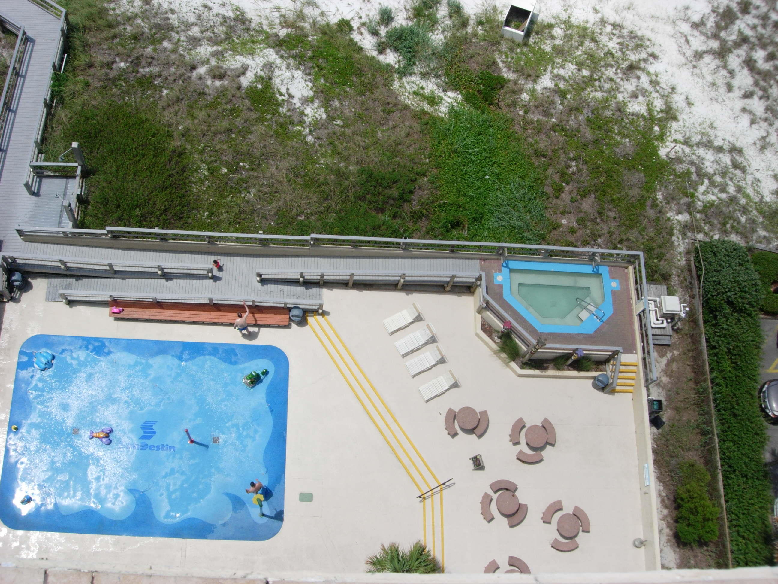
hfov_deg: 49.0
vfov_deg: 37.7
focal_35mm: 38
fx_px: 854
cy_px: 292
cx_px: 389
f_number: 4.8
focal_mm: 7.8
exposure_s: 1/939
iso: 64
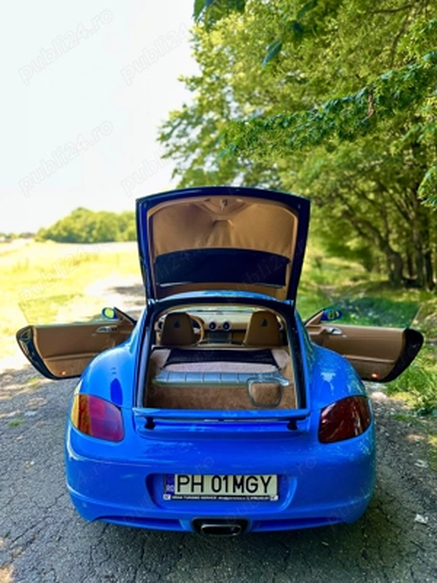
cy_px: 292
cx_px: 218
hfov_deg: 53.1
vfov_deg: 67.3
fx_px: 438
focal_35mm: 26
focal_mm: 5.7
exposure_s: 1/128
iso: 64
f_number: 1.5
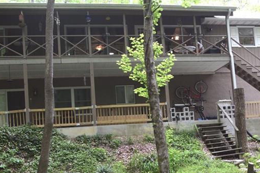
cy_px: 121
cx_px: 192
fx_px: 440
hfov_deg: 32.3
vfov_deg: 22.1
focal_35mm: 61
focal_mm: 20
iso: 400
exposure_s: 1/100
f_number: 5
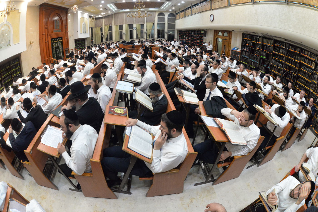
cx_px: 159
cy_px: 106
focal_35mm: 15
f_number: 8
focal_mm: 15
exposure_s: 1/250
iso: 6400
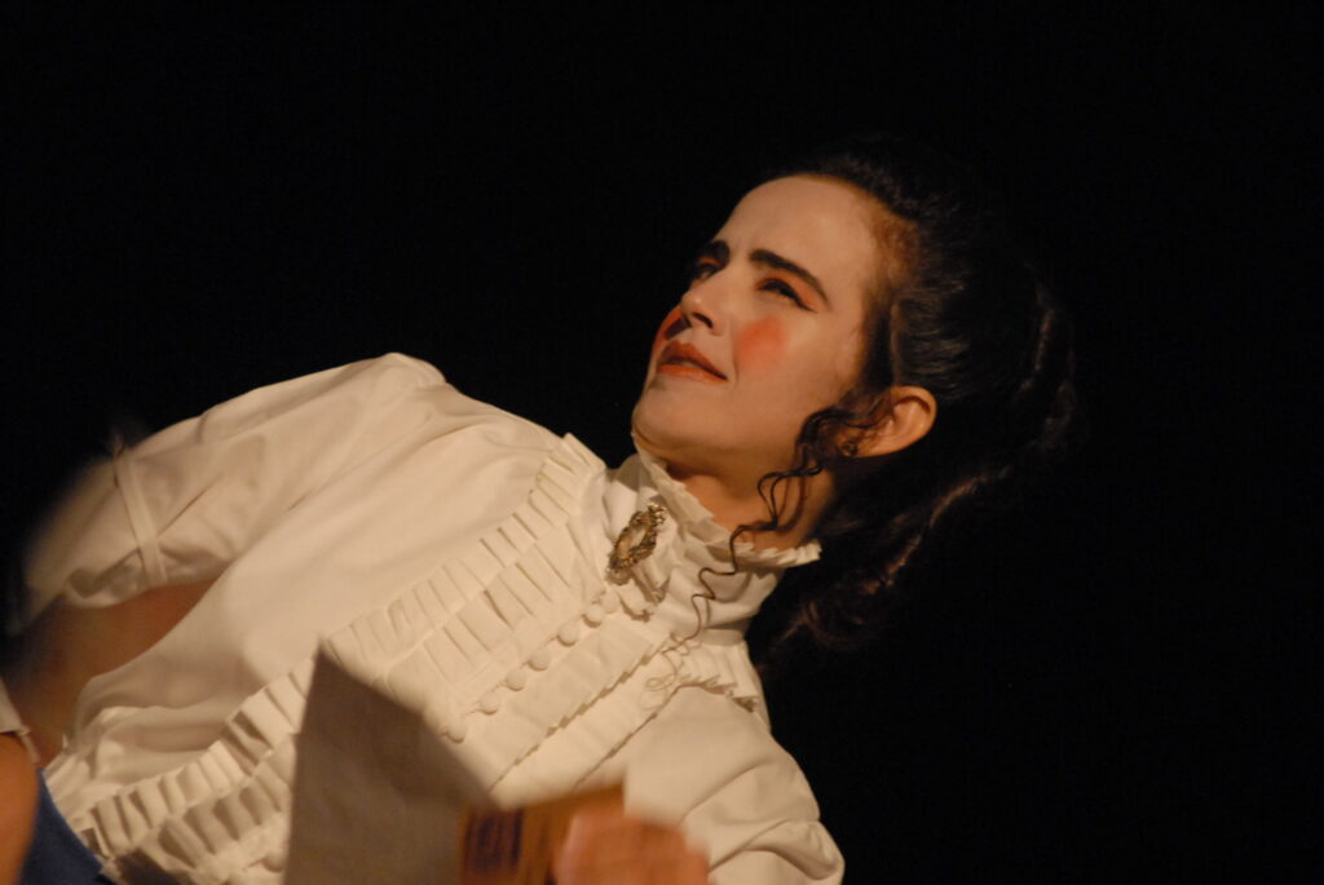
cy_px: 442
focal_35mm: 232
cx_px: 662
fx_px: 8559
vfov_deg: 5.9
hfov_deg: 8.8
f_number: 4.5
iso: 1600
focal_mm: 155
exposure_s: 1/60
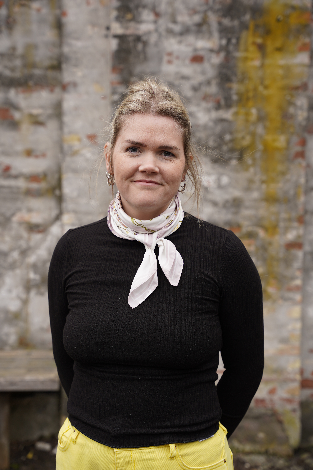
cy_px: 235
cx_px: 156
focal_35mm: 61
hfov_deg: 22.2
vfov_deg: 32.8
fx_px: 798
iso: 200
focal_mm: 61.2
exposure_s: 1/160
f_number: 4
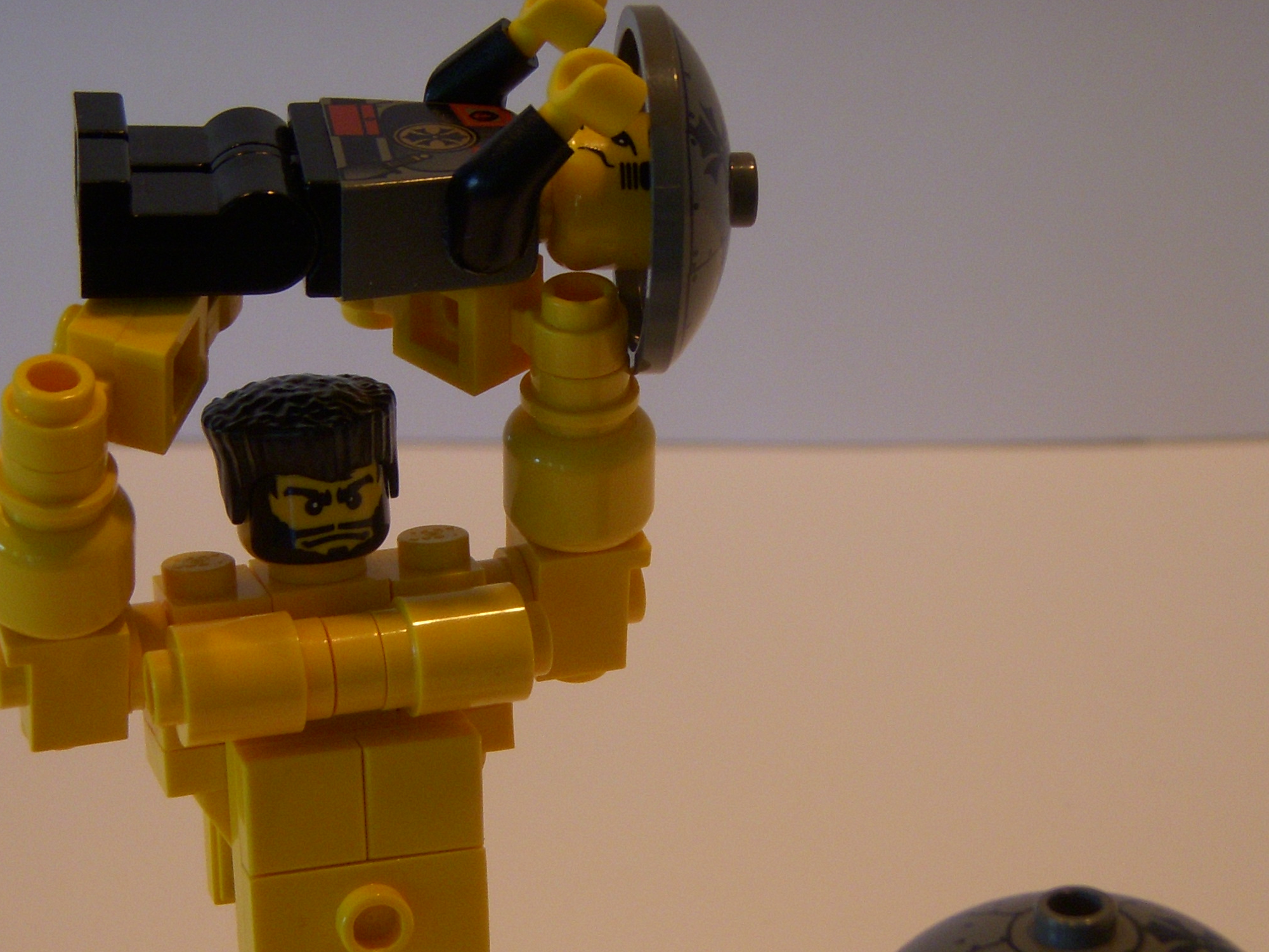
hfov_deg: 21.1
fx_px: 3409
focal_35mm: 93
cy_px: 727
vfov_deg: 15.8
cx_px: 673
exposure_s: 1/30
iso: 125
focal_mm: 9.4
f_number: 3.6
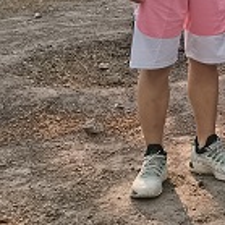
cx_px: 434
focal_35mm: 106
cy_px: -84
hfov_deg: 14.1
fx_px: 780
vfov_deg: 15.5
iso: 50
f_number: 1.8
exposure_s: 1/244
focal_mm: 5.58
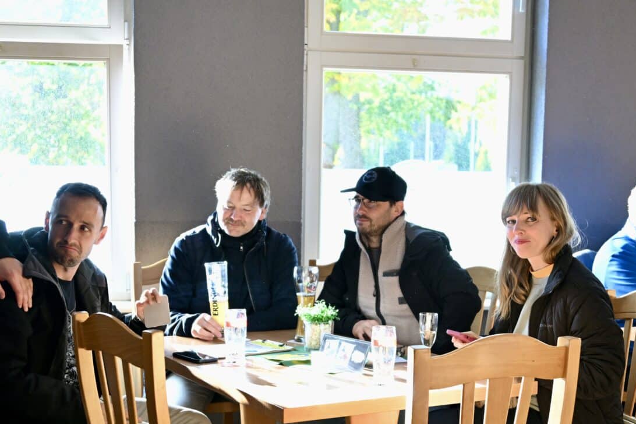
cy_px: 314
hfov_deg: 33.4
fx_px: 1060
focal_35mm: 60
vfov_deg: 22.4
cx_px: 298
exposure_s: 1/640
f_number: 2.8
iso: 1600
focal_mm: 32
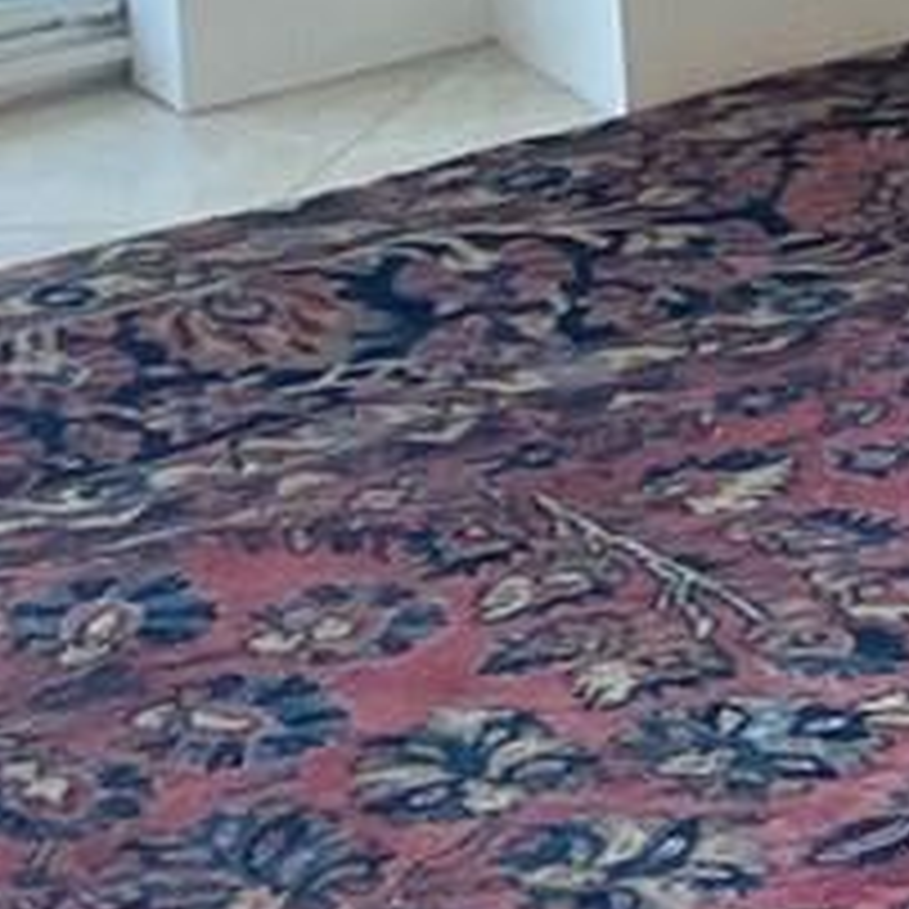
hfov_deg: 6.3
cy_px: -1197
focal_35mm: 233
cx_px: 3452
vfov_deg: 7.1
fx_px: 6922
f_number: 1.6
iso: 64
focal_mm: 4.2
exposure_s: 1/120
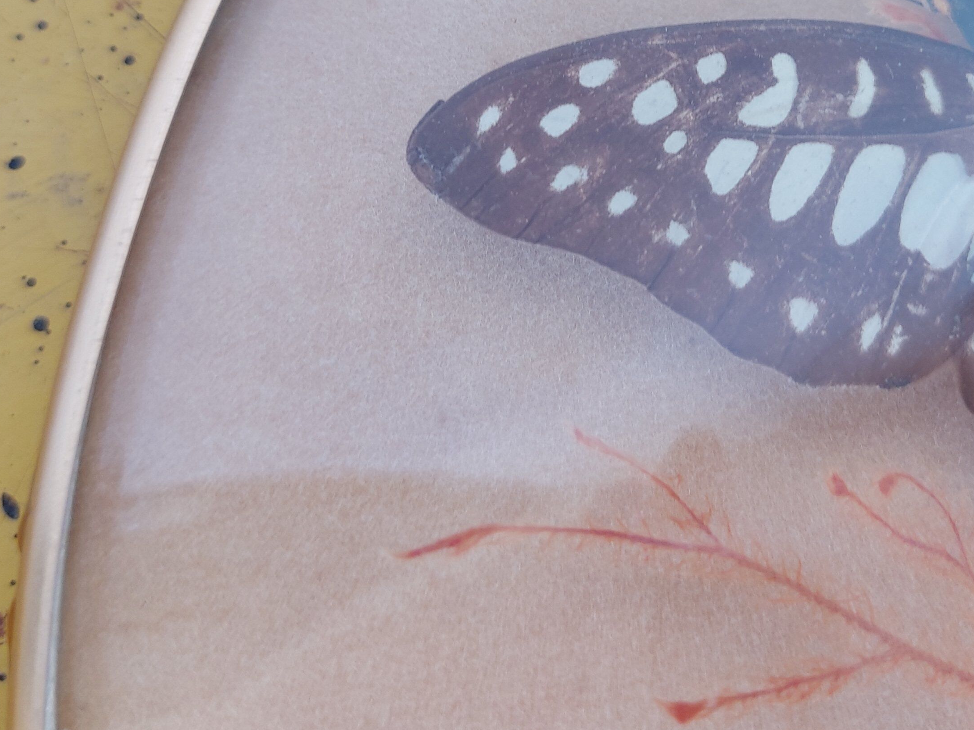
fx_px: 1435
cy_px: -8
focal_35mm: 51
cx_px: 614
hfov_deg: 37.2
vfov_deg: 26.9
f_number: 1.8
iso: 40
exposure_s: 1/50
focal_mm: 5.23
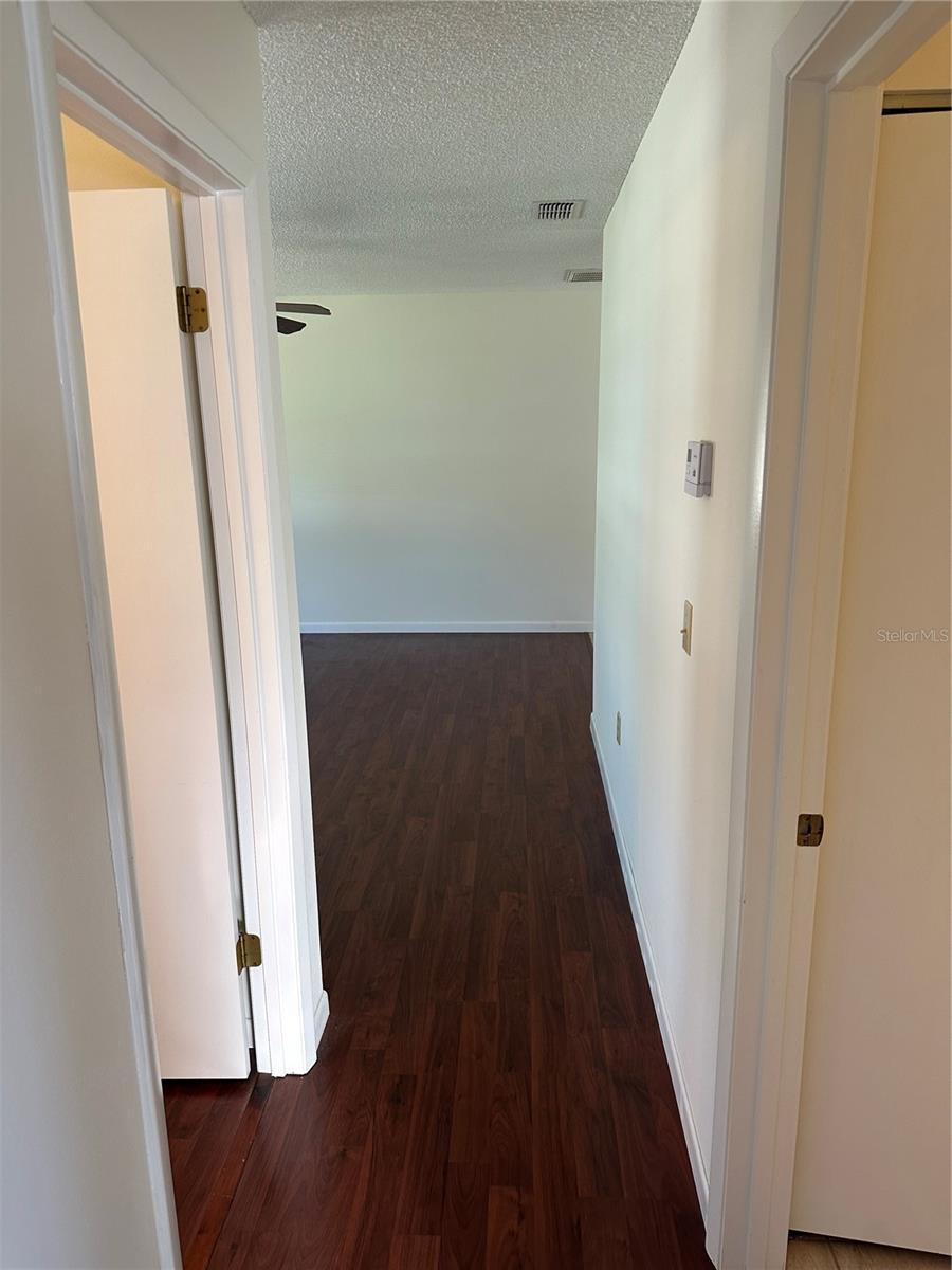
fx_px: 880
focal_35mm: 24
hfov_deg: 56.8
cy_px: 635
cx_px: 476
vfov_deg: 71.6
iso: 125
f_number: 1.78
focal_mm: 6.86
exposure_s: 1/120
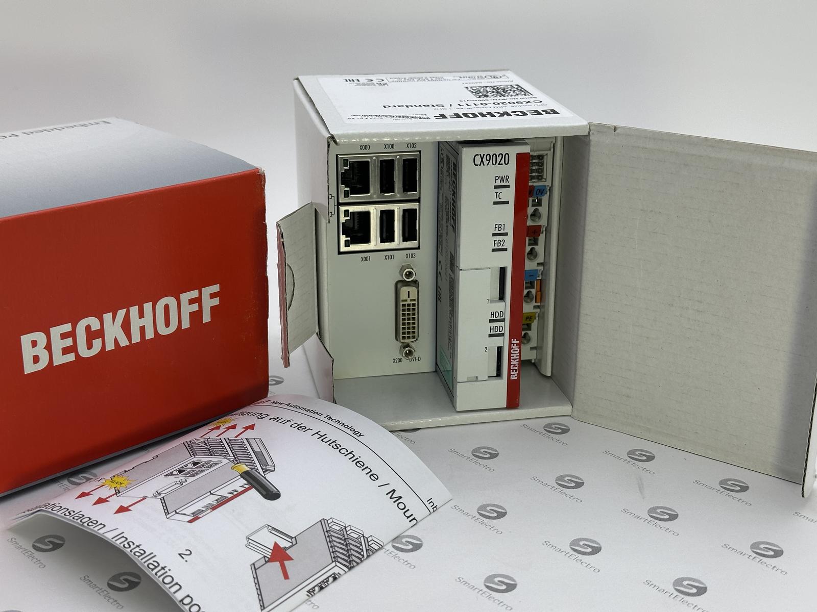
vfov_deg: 30.3
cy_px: 306
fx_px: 1133
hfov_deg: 39.7
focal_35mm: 48
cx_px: 408
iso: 64
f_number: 1.78
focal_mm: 6.86
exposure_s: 1/785
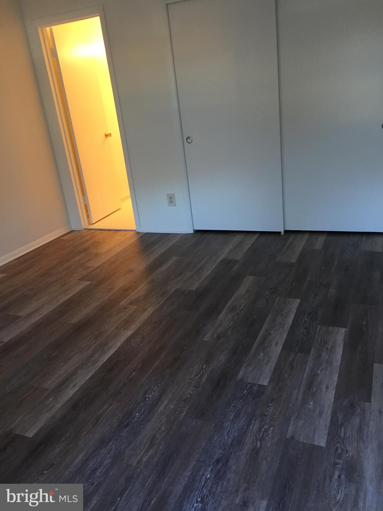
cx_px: 192
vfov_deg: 61.7
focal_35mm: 29
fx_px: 428
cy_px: 256
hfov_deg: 48.2
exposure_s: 1/30
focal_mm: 4.15
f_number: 2.2
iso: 125
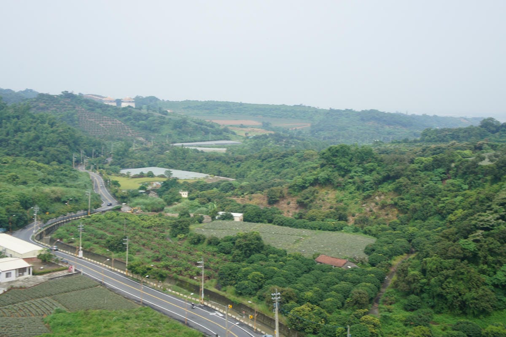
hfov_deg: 45.4
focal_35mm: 43
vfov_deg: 31.2
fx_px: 604
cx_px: 253
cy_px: 168
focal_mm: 29
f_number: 13
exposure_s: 1/250
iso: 400
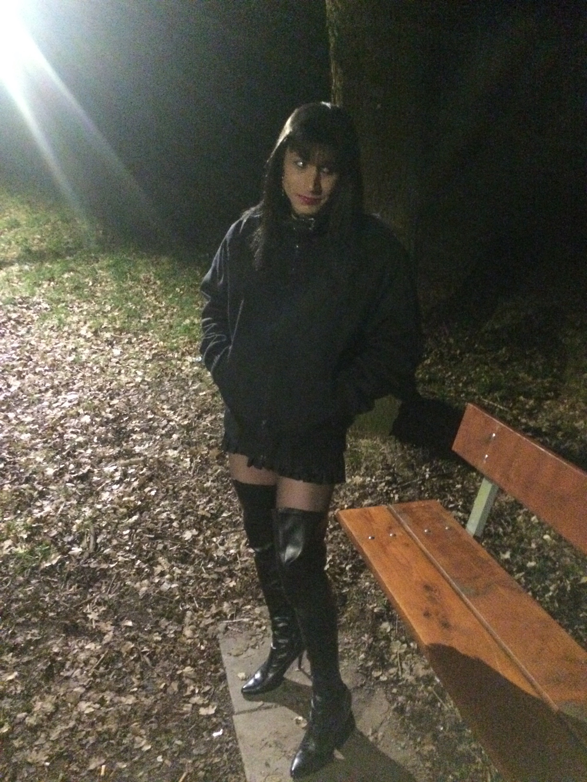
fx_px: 656
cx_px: 294
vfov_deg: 61.7
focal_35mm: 29
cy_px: 391
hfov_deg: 48.2
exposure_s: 1/17
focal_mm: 4.15
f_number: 2.2
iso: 2000
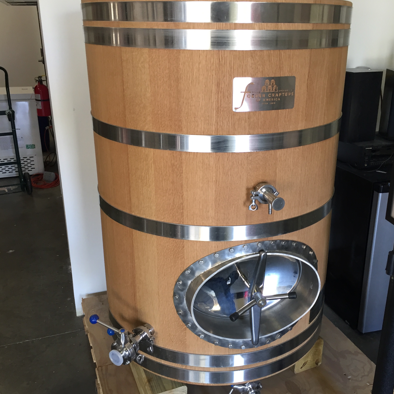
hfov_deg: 47.1
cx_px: 224
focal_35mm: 35
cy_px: 199
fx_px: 451
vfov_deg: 47.2
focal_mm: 4.15
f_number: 2.2
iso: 80
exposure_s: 1/30
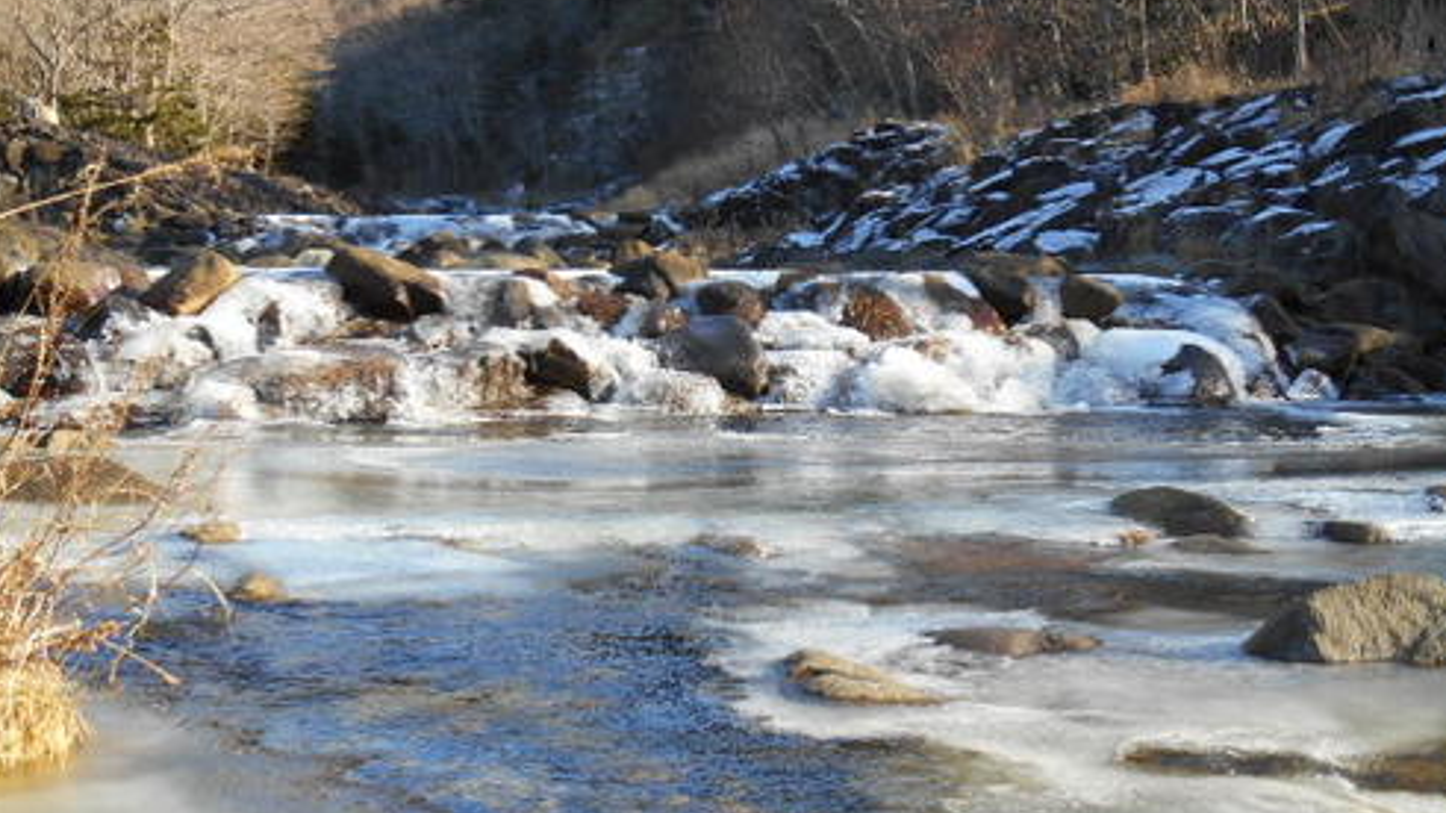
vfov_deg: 23.5
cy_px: 387
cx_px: 719
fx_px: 1955
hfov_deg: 40.6
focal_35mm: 51
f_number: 4
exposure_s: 1/200
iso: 80
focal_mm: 8.3
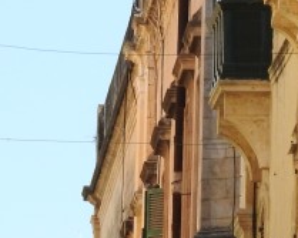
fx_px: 8243
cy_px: 379
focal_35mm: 935
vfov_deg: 1.7
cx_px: 285
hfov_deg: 2.1
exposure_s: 1/250
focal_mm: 44.8
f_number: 5.5
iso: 100
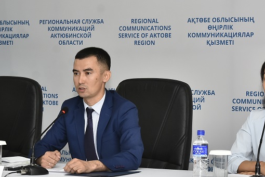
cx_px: 110
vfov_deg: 10.8
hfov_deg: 16.1
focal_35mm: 127
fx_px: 934
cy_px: 44
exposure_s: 1/160
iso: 500
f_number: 6.3
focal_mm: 45
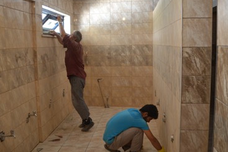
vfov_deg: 39.8
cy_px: 67
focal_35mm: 33
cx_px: 104
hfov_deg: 57.2
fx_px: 209
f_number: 3.5
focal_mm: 18
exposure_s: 1/40
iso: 400
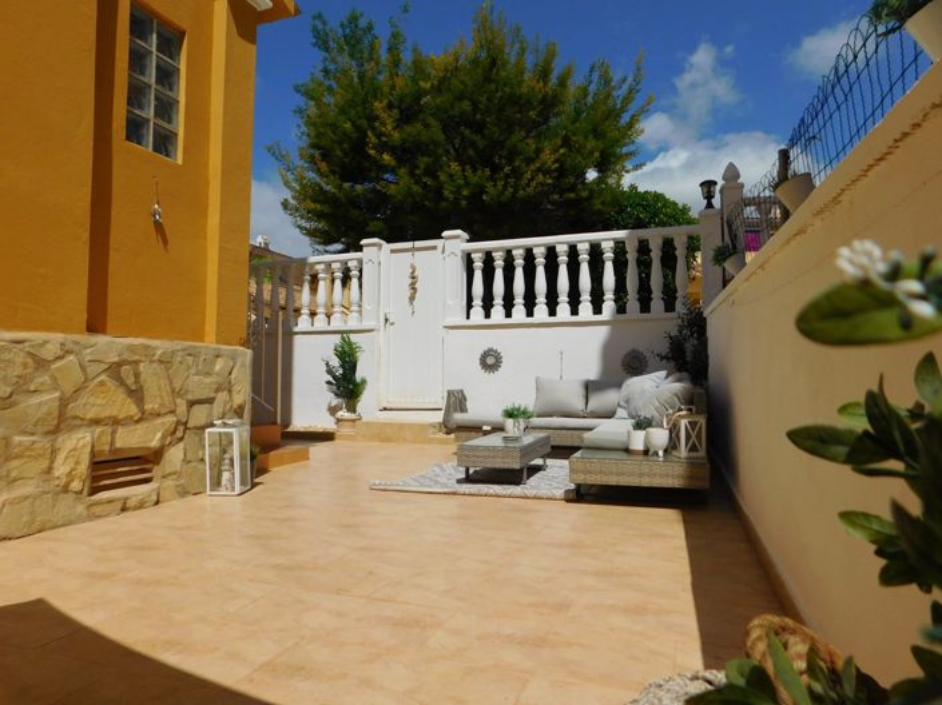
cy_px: 352
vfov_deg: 58.8
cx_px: 471
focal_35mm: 23
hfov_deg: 74.0
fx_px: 626
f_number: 6
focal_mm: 4
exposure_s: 1/1250
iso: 125
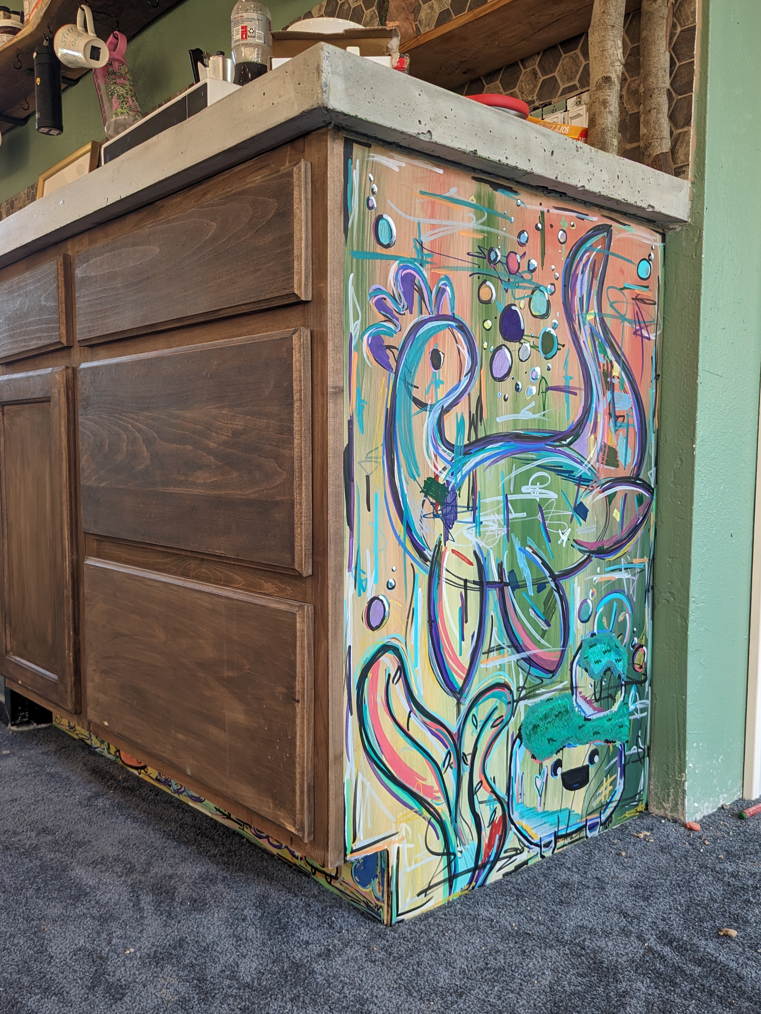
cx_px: 381
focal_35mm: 30
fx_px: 879
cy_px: 520
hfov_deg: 46.8
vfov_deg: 60.0
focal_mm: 4.38
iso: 80
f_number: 1.73
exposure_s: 1/120
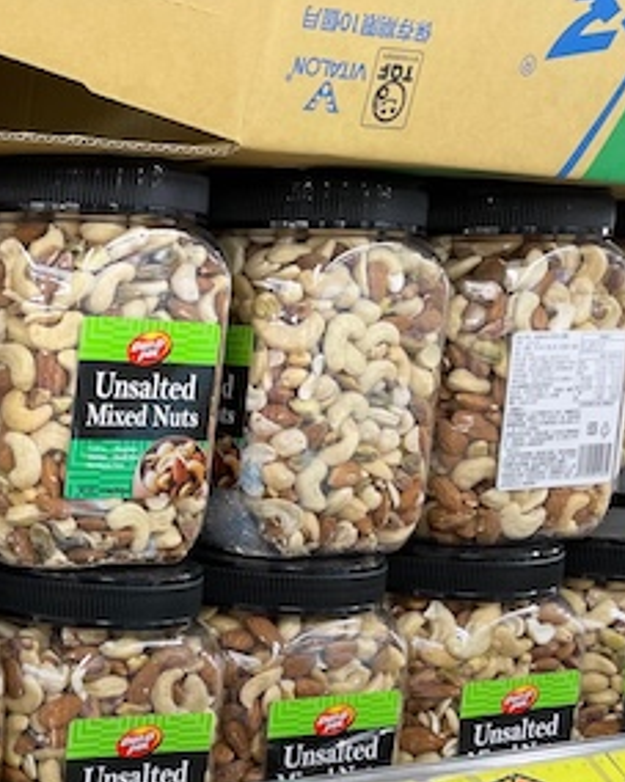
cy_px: 570
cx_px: -248
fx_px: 1388
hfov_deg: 22.0
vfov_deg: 31.0
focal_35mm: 60
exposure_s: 1/120
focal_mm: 4.2
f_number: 1.6
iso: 50
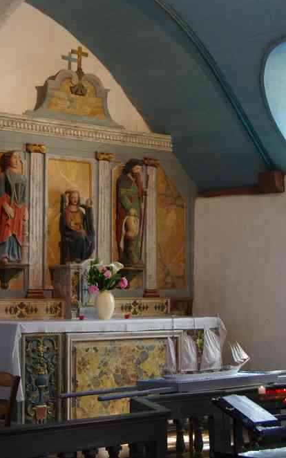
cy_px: 228
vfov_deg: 25.6
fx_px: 1007
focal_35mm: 81
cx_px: 90
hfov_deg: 16.1
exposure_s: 1/60
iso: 3200
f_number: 5.6
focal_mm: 35
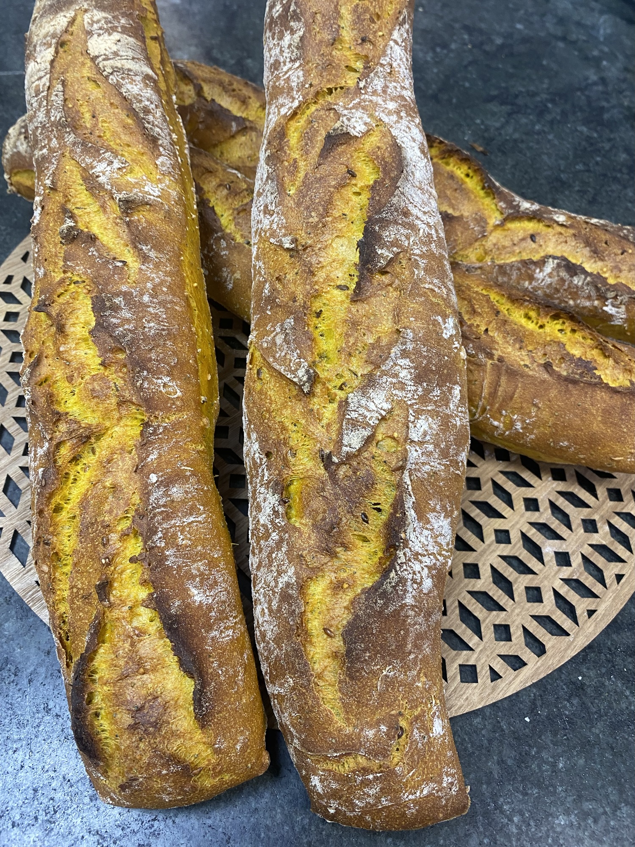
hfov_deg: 53.1
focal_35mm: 26
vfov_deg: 67.3
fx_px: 636
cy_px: 424
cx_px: 318
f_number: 1.8
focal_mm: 4.25
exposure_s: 1/50
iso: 100
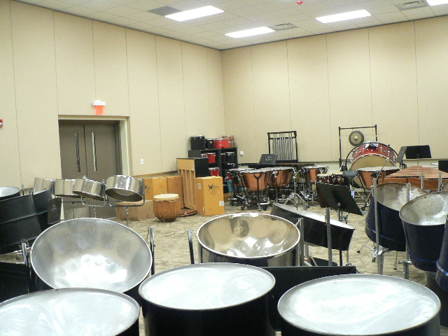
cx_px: 224
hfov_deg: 51.4
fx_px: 466
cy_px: 168
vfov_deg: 39.7
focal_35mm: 36
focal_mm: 6
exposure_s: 1/13
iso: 200
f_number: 2.8
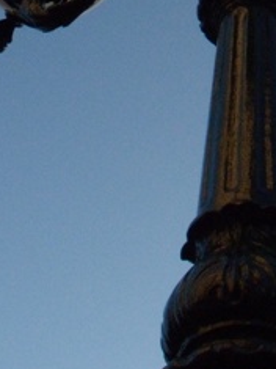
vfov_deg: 18.8
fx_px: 1043
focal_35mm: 98
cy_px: -85
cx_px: 240
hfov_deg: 14.9
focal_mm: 6.4
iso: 400
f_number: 8.5
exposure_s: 1/320
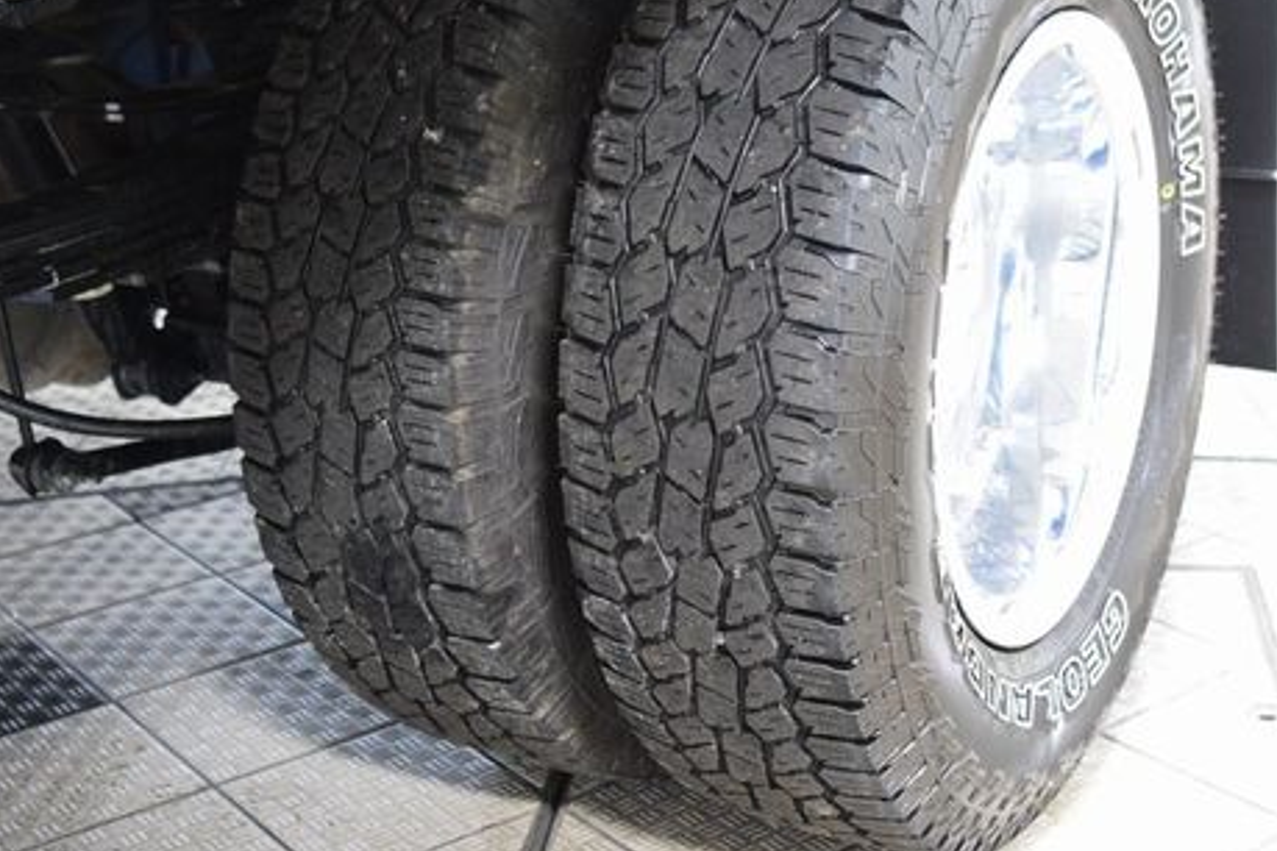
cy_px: 352
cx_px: 615
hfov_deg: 33.0
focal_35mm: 61
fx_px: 2153
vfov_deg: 22.3
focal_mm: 29
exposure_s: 1/15
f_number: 3.2
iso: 1600
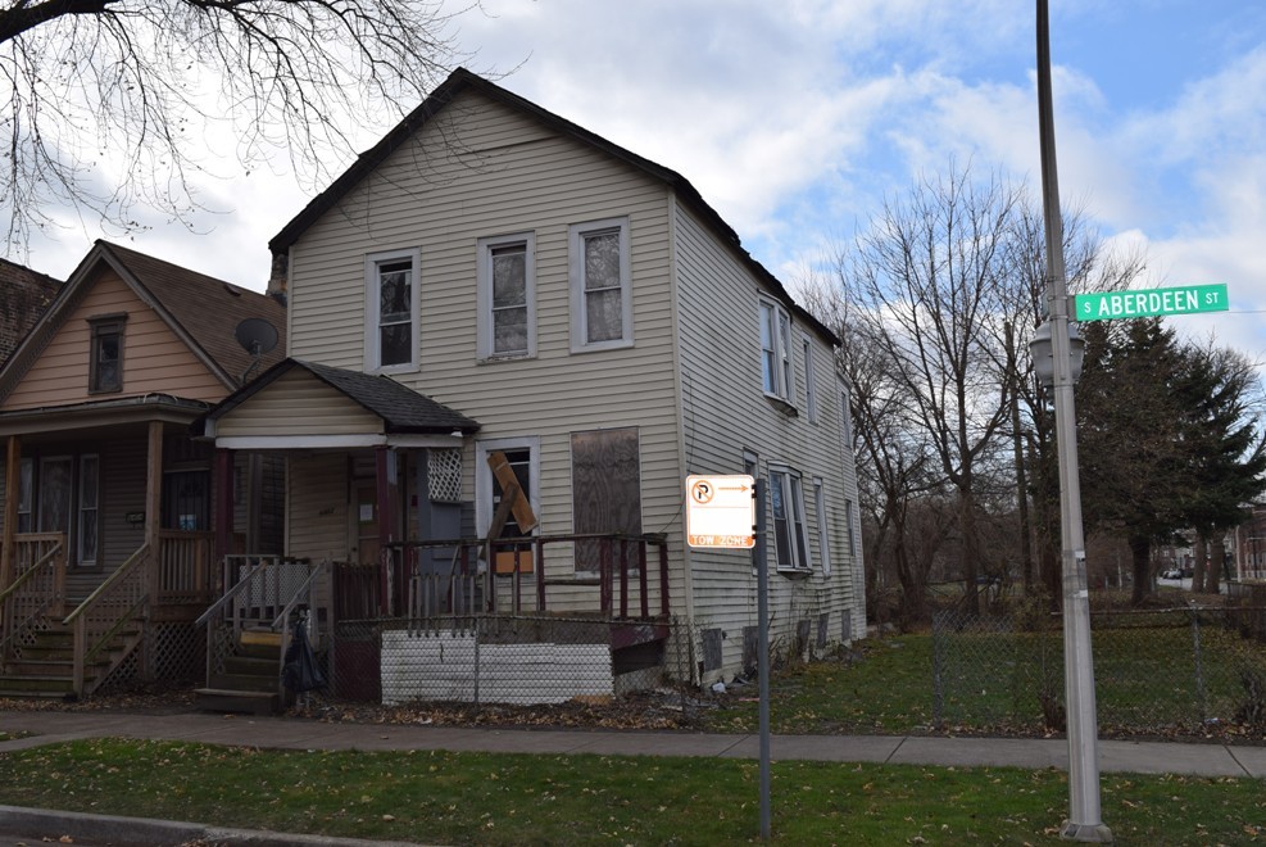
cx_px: 633
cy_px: 424
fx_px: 1214
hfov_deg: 55.1
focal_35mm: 34
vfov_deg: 38.4
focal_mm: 23
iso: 100
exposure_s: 1/200
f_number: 9
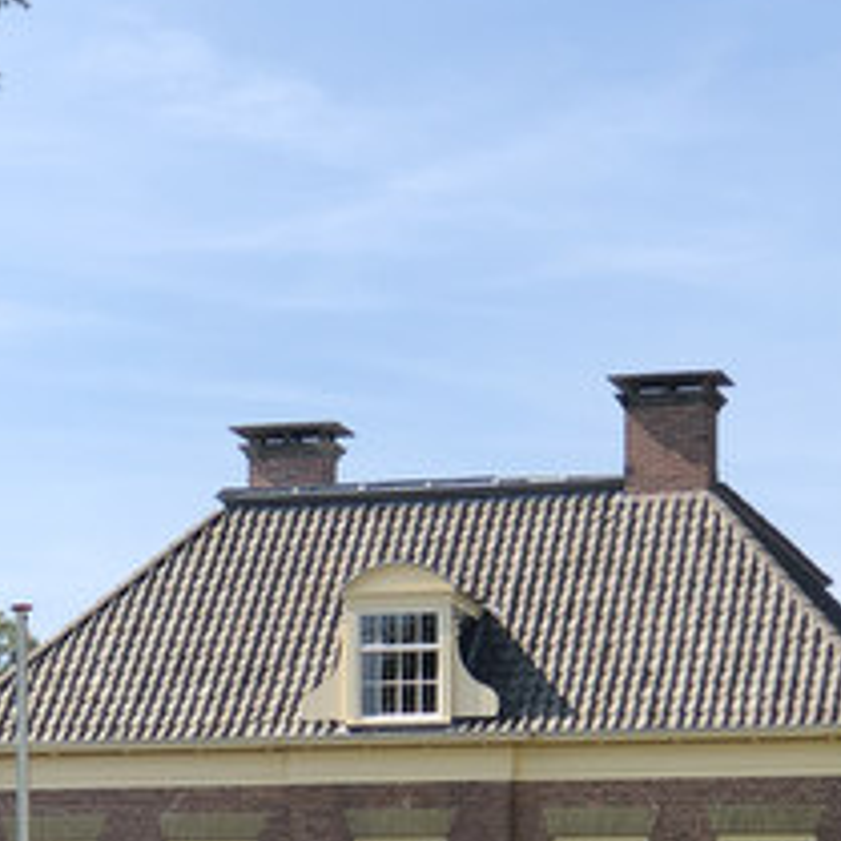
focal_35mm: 169
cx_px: 56
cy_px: 897
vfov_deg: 10.2
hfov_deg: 10.3
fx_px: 4645
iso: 20
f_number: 2.8
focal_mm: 6.6
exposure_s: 1/445
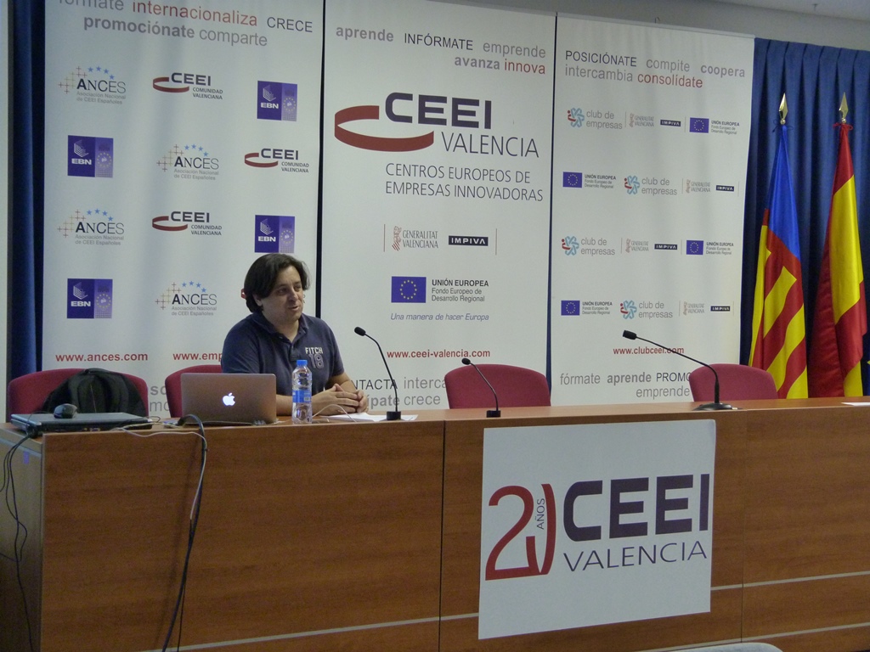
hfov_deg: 33.2
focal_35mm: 58
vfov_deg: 25.2
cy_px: 326
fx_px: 1458
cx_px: 435
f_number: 3.2
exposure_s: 1/20
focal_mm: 10.5
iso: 400
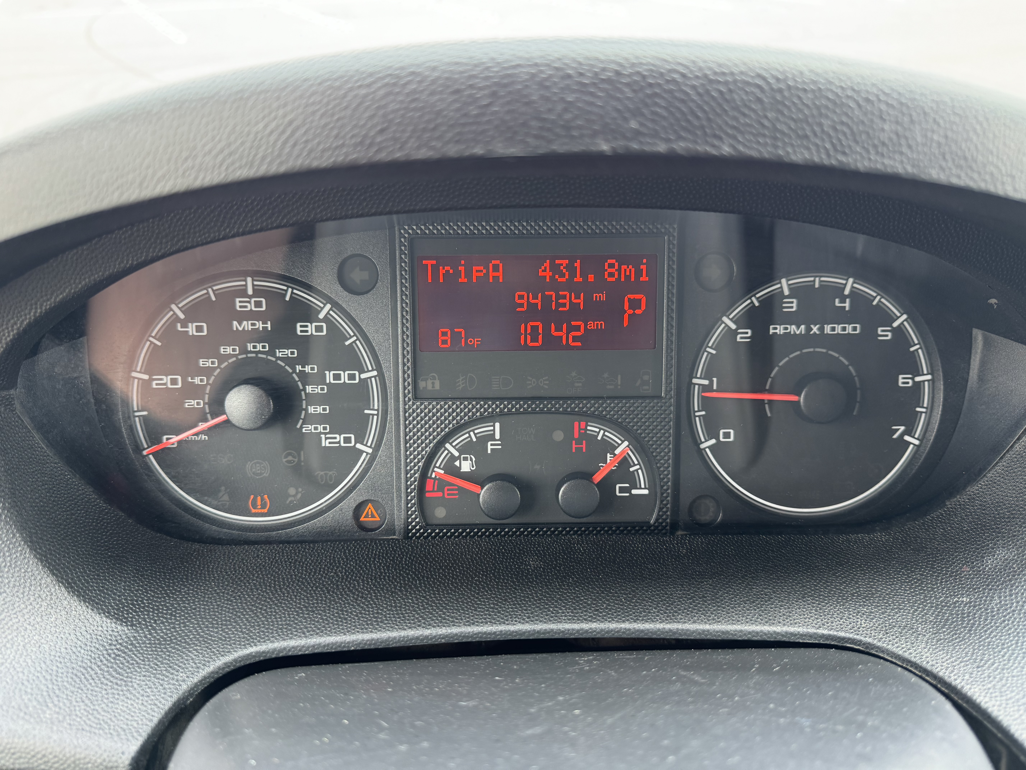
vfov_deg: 56.8
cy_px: 385
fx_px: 711
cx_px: 513
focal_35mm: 24
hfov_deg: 71.6
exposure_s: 1/121
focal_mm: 6.76
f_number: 1.78
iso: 200
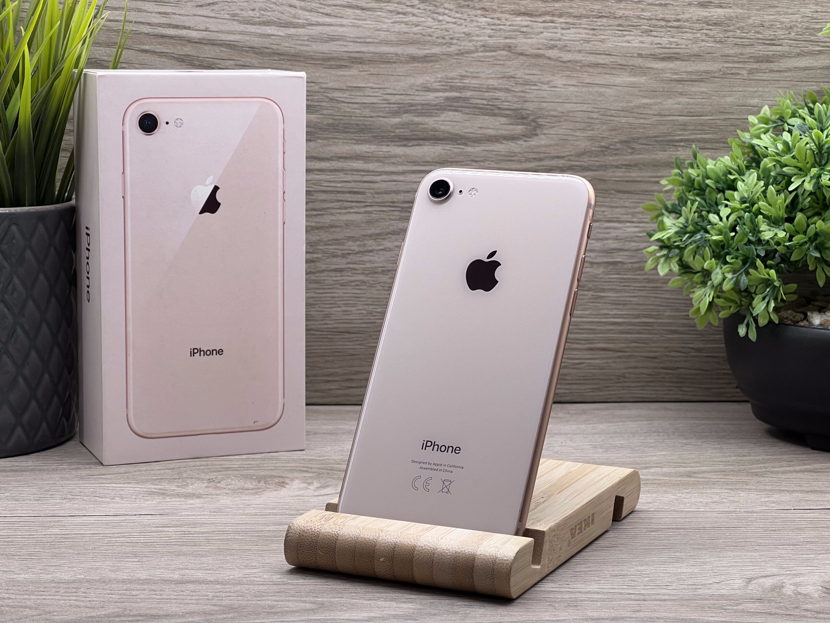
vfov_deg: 19.1
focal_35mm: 77
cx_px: 415
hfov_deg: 25.3
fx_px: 1846
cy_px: 312
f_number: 2.8
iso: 64
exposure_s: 1/100
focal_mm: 9
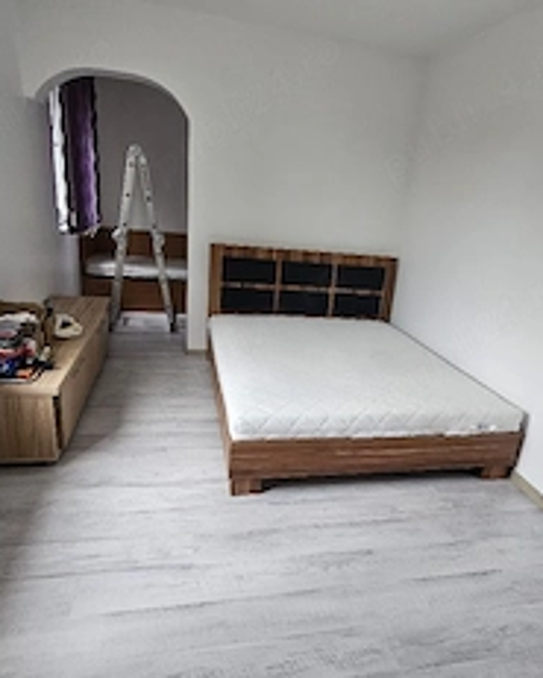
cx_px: 305
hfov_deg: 62.9
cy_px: 373
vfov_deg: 74.8
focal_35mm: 22
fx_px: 442
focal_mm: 2.2
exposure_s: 1/100
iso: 64
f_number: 2.2
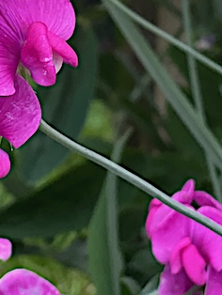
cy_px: -64
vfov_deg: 11.8
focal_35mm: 163
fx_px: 1392
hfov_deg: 9.1
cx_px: -5
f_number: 2.2
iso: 64
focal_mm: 7.5
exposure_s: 1/121
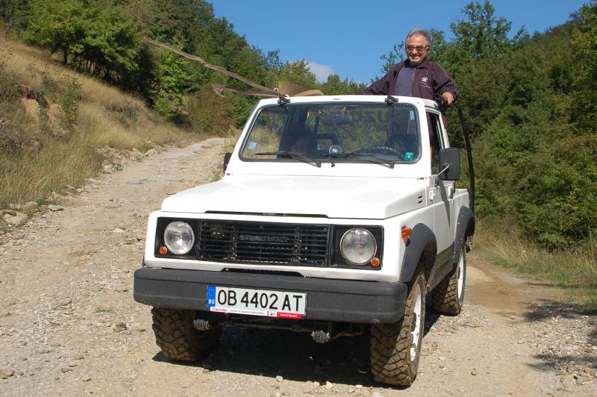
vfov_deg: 28.9
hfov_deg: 42.4
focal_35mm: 46
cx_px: 298
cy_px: 198
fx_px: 770
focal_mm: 31
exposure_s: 1/500
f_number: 11
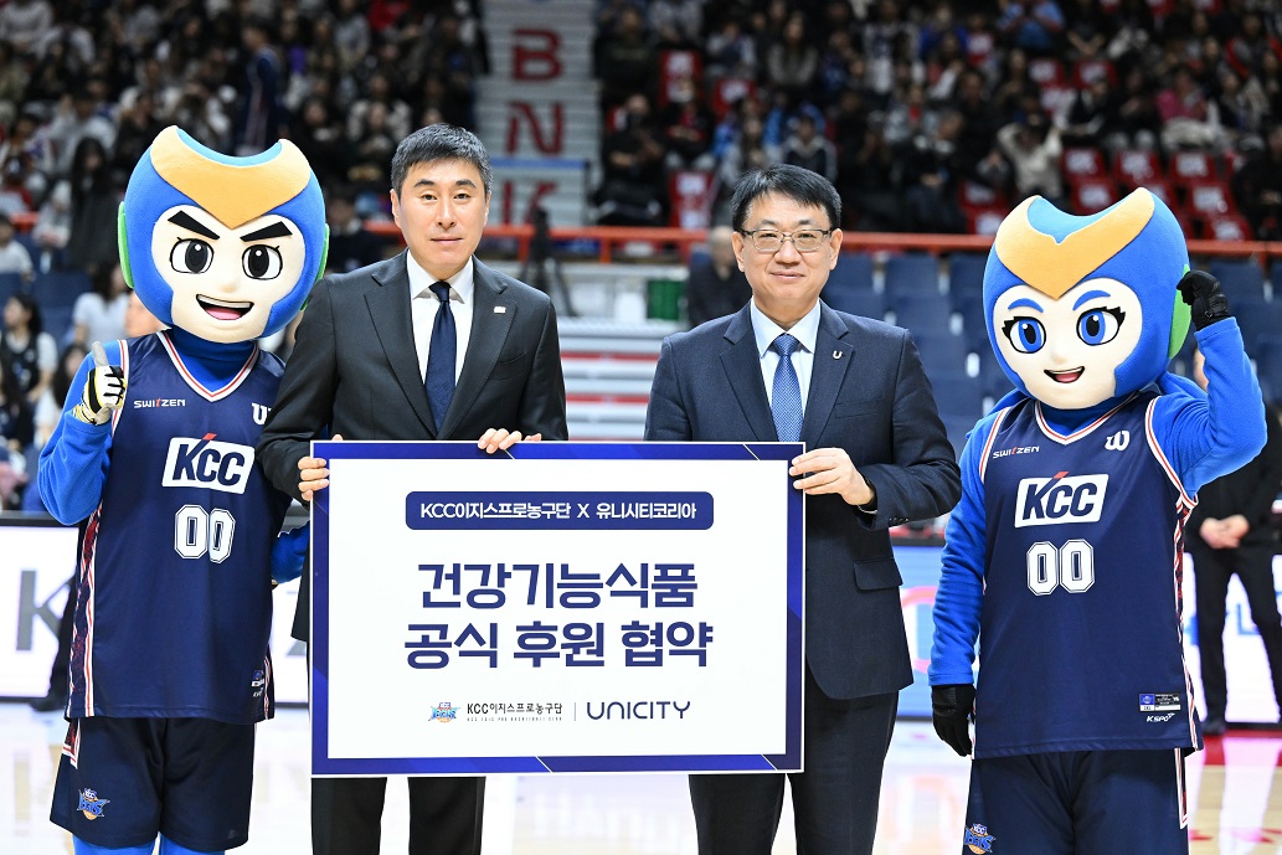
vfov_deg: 14.3
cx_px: 641
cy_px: 428
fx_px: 3419
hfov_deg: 21.2
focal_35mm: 96
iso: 4000
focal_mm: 96
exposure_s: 1/1000
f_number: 3.2
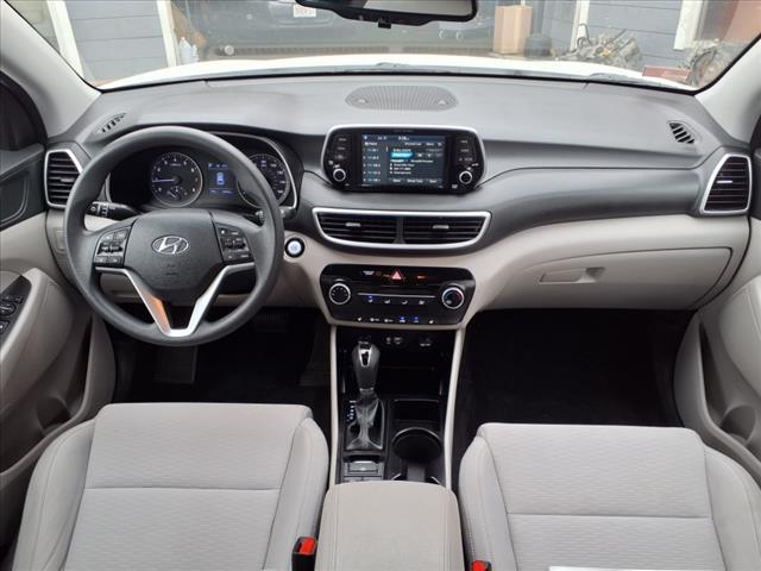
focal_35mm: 27
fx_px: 594
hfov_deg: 65.3
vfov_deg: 51.4
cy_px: 286
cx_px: 380
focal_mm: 3.58
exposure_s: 1/120
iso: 40
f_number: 1.9
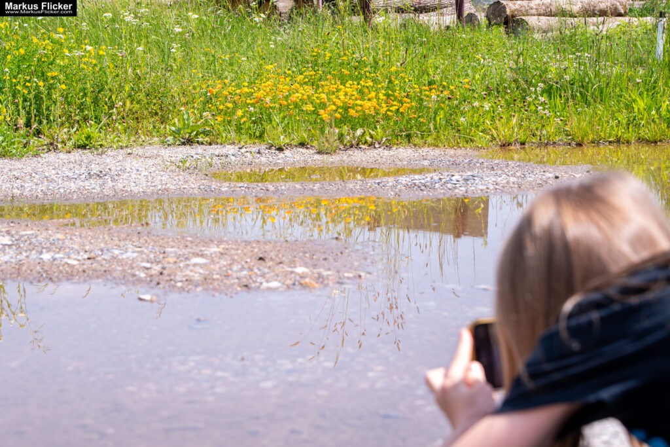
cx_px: 335
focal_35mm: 90
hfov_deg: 22.6
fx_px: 1675
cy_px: 224
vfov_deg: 15.2
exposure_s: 1/400
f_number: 6.3
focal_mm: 60
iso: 200
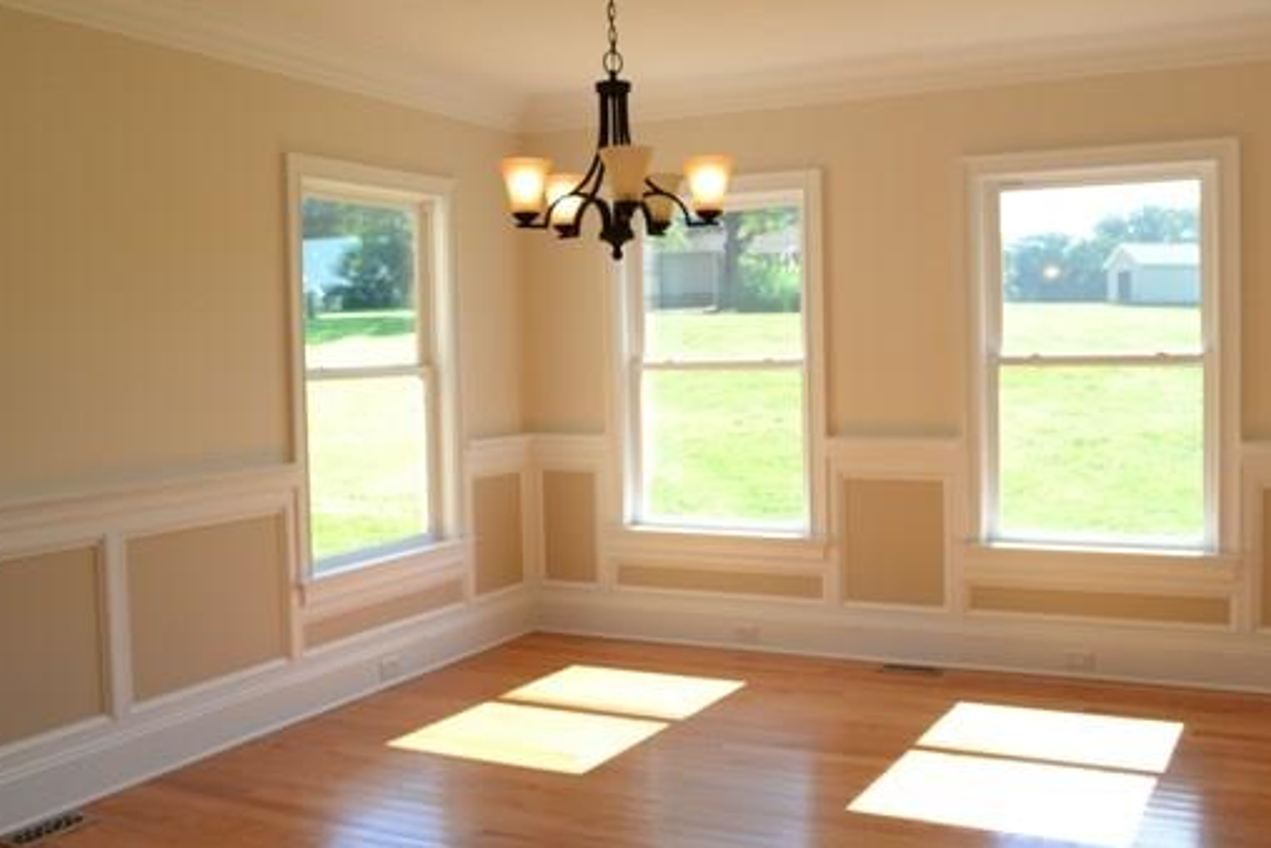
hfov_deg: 55.7
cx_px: 683
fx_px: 1201
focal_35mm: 34
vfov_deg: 38.9
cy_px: 406
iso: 250
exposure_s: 1/125
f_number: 5.6
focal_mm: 18
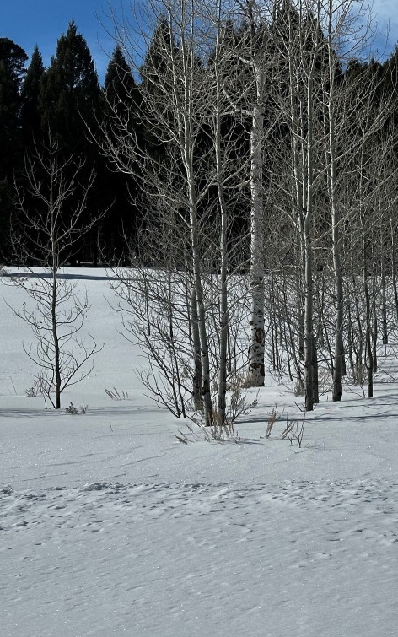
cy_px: 314
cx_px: 252
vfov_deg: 29.8
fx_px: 1197
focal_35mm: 69
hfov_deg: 18.8
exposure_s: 1/13699
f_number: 1.78
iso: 64
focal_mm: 6.86
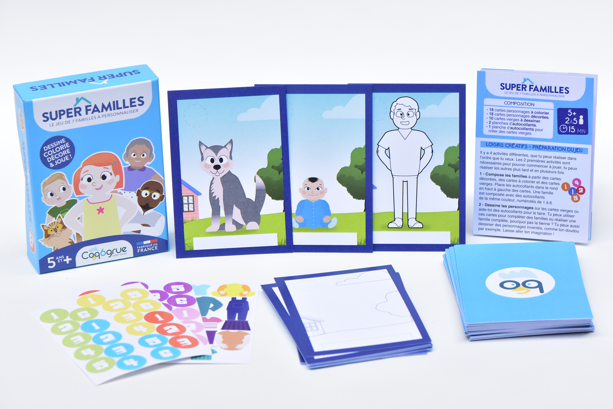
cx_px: 306
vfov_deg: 10.8
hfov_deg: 16.1
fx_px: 2171
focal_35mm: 128
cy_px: 204
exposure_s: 1/320
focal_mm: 85
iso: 800
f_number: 7.1
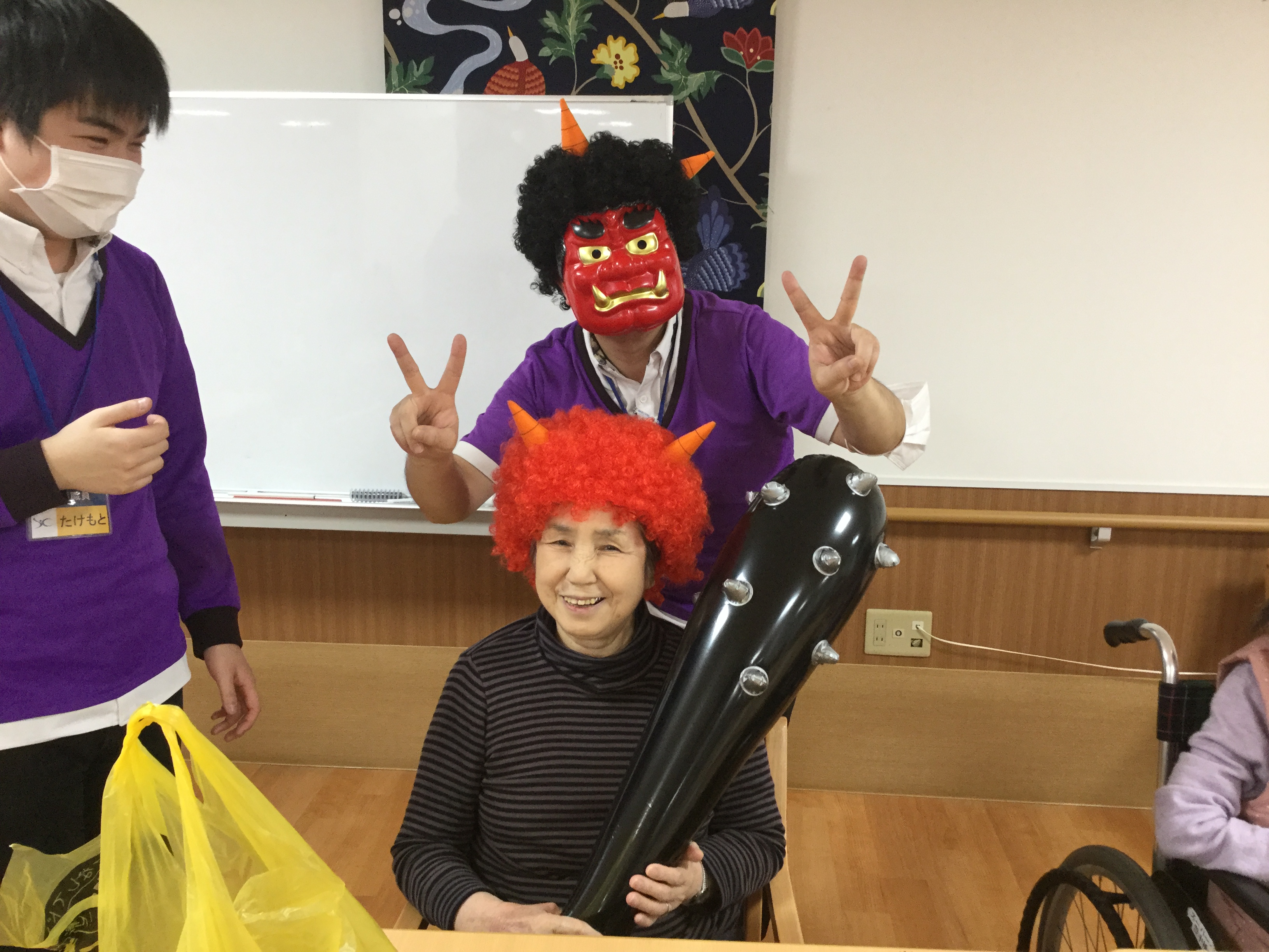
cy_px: 476
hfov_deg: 58.4
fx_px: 1136
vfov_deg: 45.4
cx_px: 634
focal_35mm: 31
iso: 100
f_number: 2.4
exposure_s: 1/30
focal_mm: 3.3
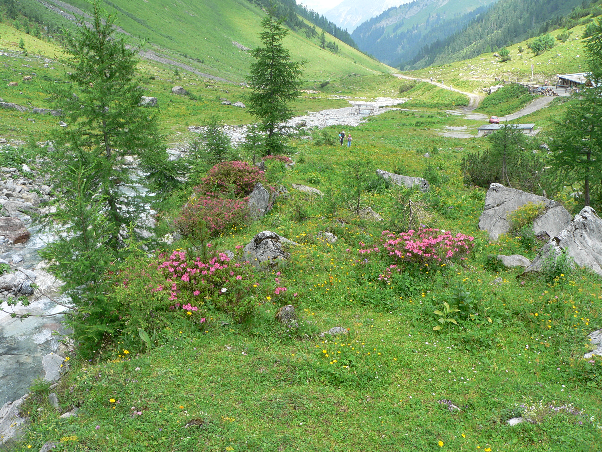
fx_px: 626
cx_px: 301
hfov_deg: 51.4
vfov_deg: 39.7
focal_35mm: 36
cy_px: 226
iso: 80
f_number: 4
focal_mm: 6
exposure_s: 1/160
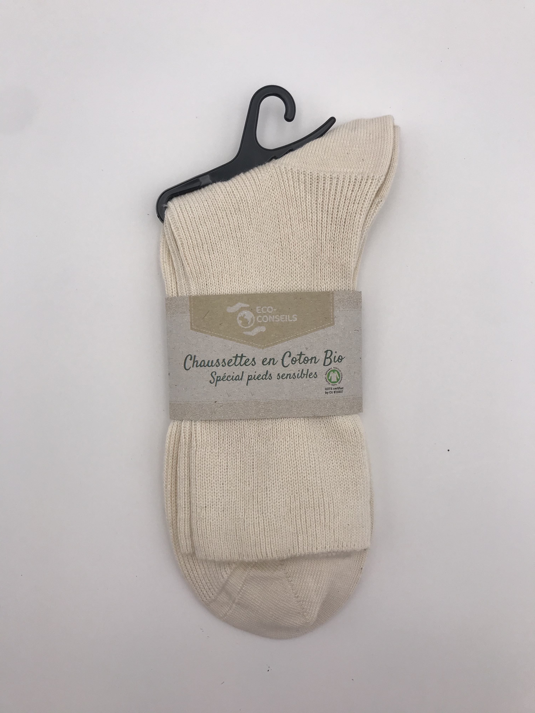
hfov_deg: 49.7
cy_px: 356
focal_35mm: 28
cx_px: 268
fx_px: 577
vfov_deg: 63.4
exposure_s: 1/563
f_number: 1.8
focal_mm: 3.99
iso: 20
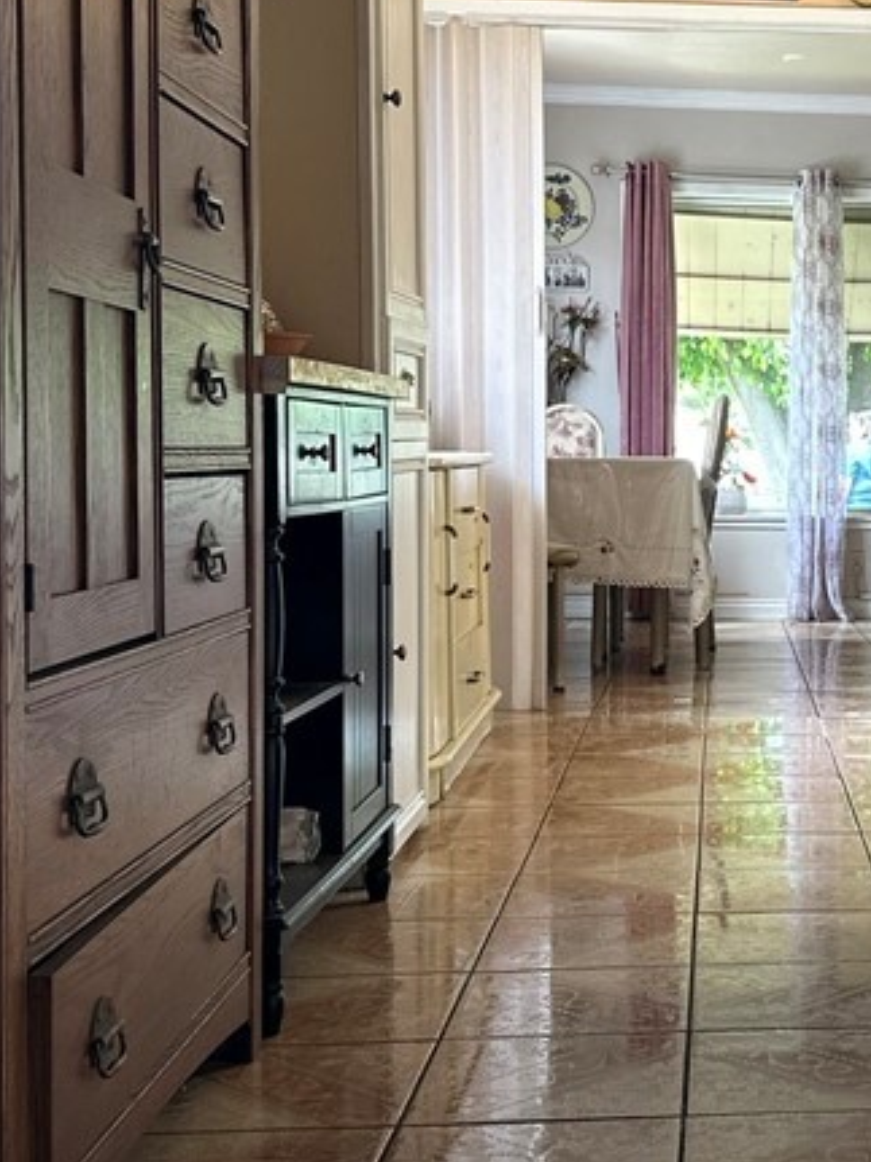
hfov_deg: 24.3
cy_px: 566
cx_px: 898
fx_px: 1913
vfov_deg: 33.8
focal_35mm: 57
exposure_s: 1/120
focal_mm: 6.86
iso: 200
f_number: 1.78
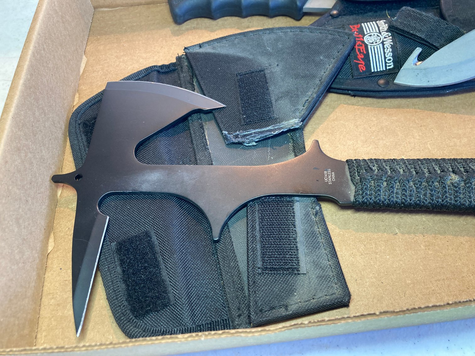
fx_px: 384
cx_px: 238
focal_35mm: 28
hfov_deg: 63.4
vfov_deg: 49.8
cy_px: 178
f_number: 1.8
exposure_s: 1/60
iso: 160
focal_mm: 3.99
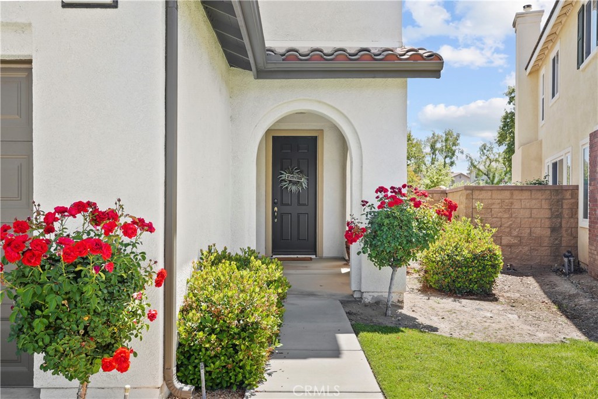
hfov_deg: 62.8
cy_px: 200
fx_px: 490
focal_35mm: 30
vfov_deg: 44.3
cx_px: 299
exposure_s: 1/15
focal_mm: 29.5
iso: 100
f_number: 8
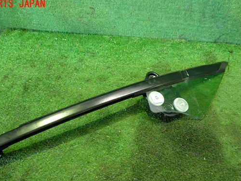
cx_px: 102
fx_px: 251
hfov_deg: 51.2
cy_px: 107
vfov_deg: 39.5
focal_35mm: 36
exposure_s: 1/30
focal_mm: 5.4
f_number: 2.3
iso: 640
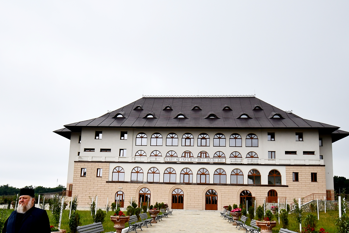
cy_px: 163
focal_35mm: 28
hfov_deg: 65.5
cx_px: 178
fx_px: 271
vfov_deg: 45.4
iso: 500
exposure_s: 1/1000
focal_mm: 10
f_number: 4.5
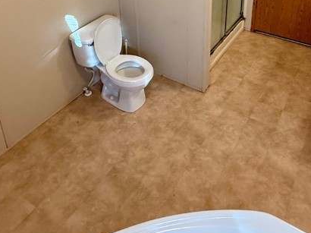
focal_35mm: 35
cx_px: 190
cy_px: -11
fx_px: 314
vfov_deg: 35.8
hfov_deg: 52.2
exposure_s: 1/60
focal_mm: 2.22
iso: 250
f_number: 2.2
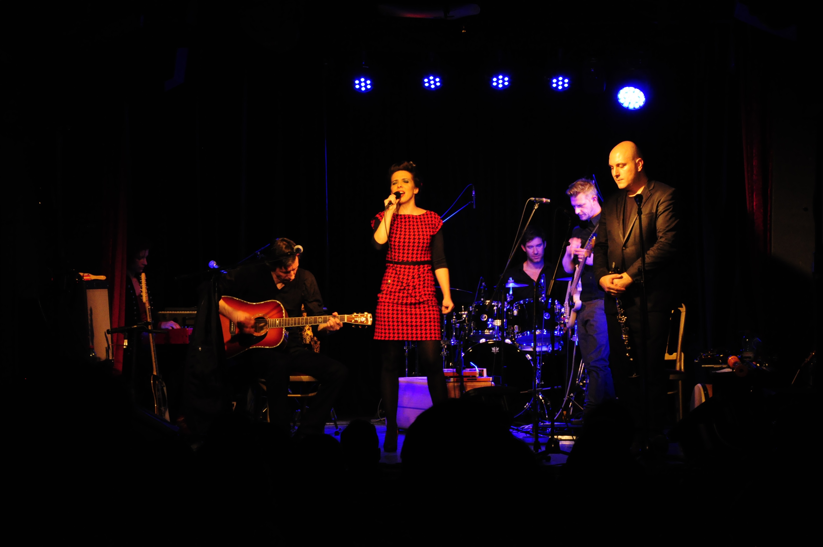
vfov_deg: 14.7
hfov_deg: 21.9
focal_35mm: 93
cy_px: 274
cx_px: 412
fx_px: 2123
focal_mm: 62
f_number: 18
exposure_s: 1/15
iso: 1600
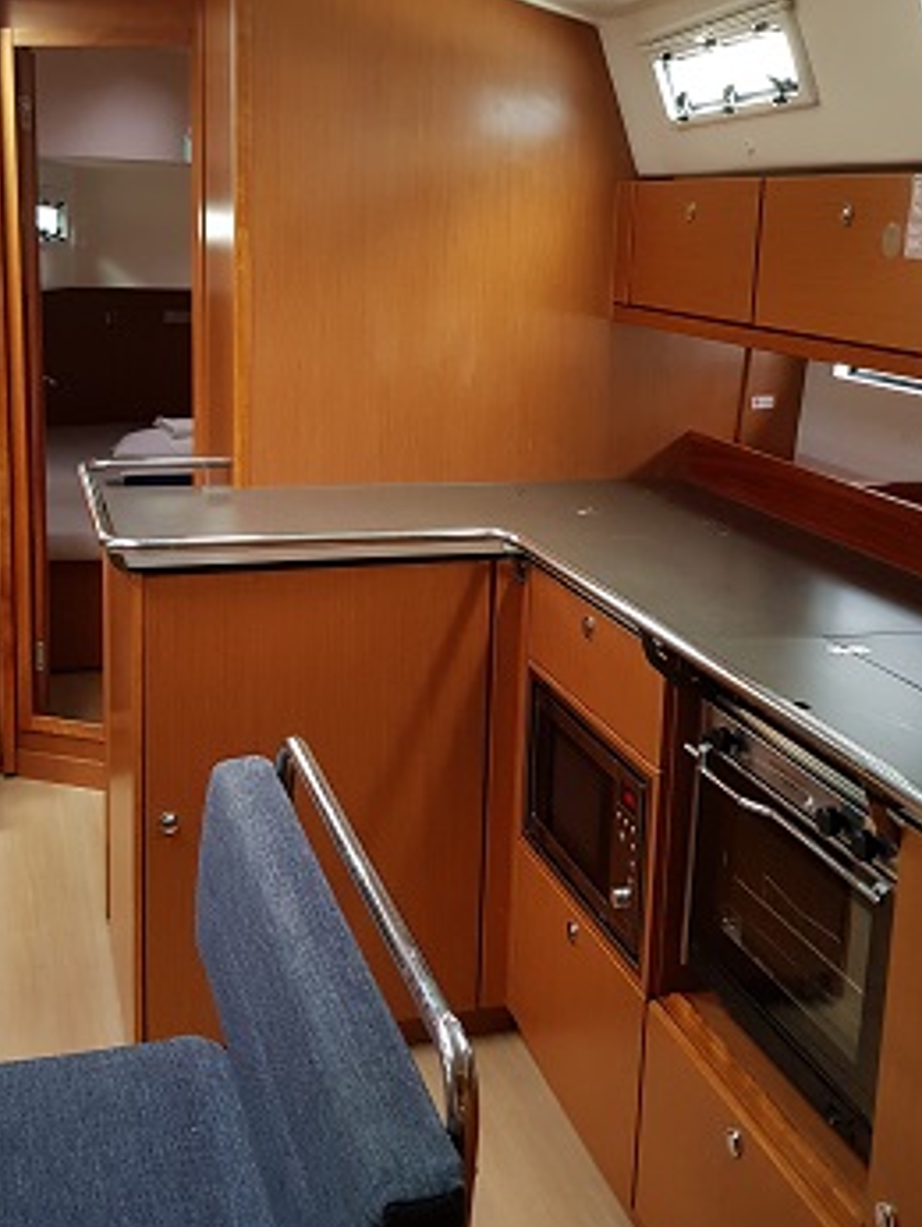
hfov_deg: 36.0
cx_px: 418
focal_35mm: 40
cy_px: 491
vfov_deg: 46.5
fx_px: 1419
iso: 200
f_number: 1.7
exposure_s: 1/30
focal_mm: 4.2
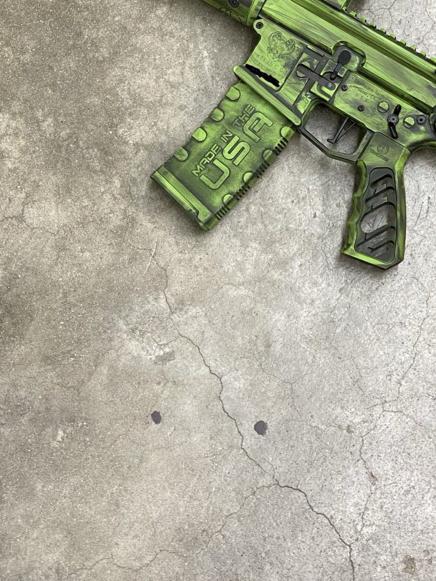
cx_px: 324
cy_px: 95
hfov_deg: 15.8
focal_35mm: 93
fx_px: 1562
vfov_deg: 20.8
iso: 100
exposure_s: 1/41
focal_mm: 6
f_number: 2
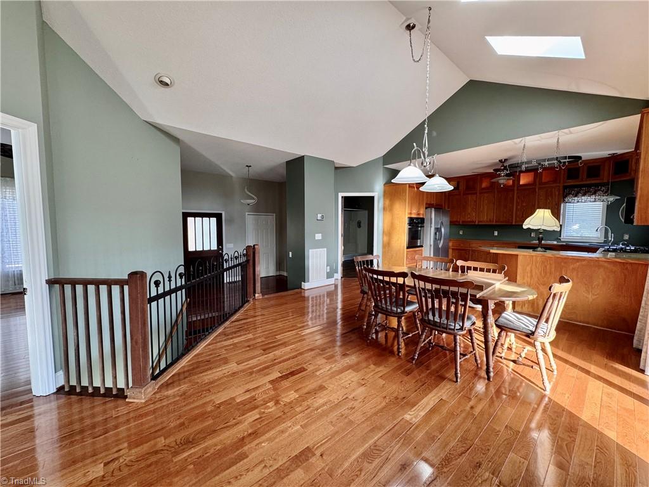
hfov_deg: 102.1
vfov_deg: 85.7
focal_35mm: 14
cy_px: 244
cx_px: 324
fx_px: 262
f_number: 2.2
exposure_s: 1/60
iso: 200
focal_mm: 2.22
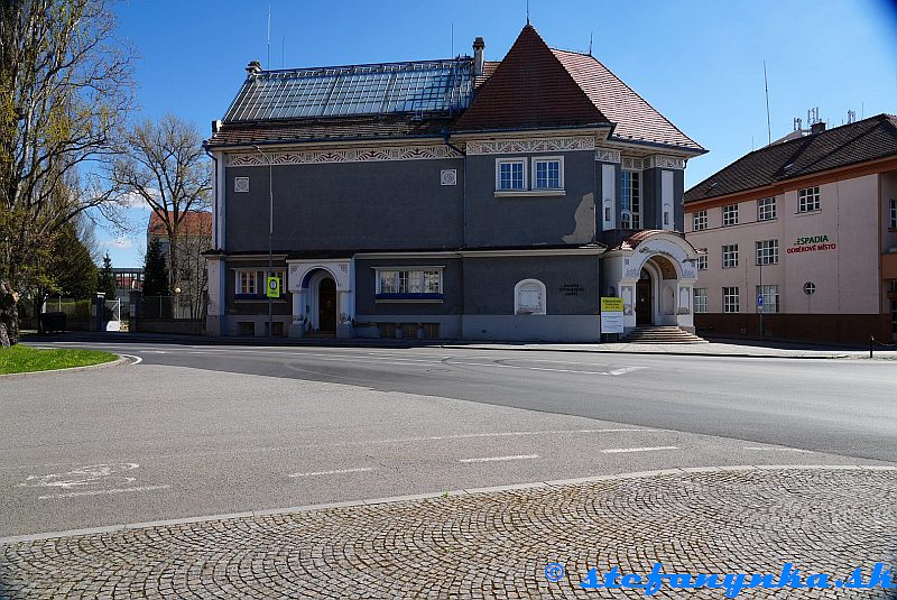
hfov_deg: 73.7
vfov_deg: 53.2
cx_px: 448
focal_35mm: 24
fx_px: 599
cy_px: 300
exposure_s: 1/125
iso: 100
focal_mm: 24
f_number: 7.1
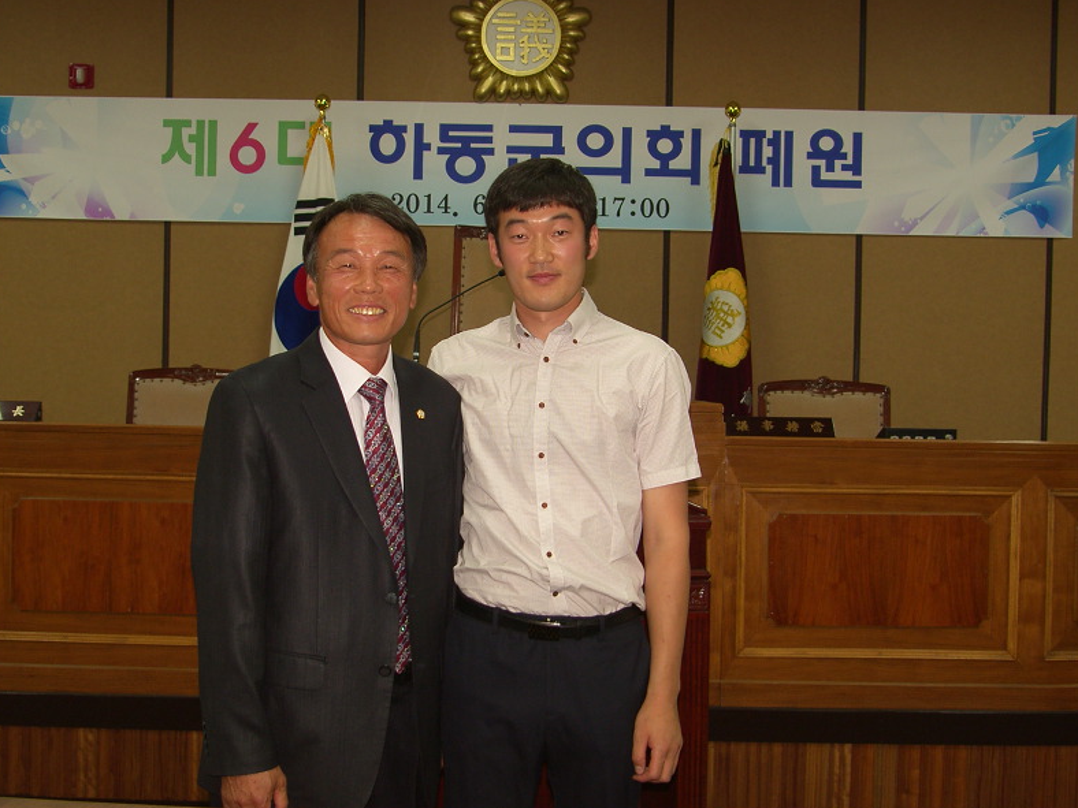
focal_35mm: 52
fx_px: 1619
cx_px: 484
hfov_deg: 36.8
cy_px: 435
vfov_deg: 28.0
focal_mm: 10.3
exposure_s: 1/40
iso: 50
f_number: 2.5
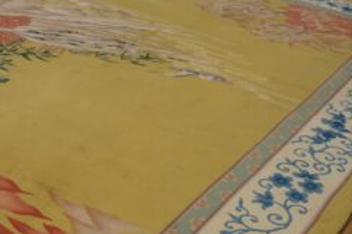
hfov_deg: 29.8
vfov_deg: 19.8
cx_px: 109
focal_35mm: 67
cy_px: 219
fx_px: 655
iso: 400
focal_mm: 18
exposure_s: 1/60
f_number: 4
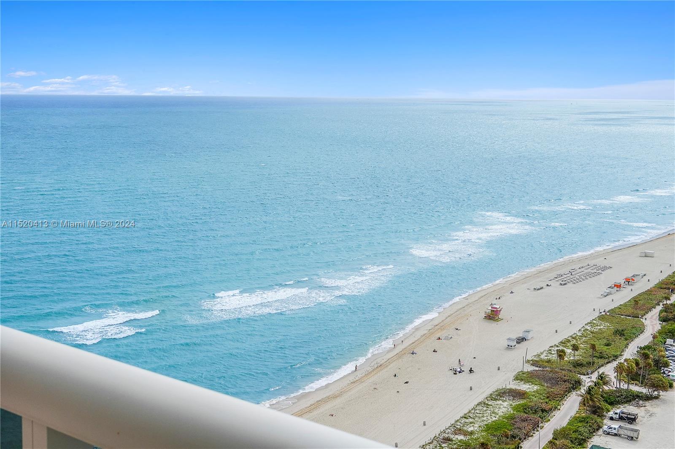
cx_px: 338
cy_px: 224
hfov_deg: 43.6
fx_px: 844
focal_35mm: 45
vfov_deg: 29.9
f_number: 10
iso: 200
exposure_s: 1/1250
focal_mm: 30
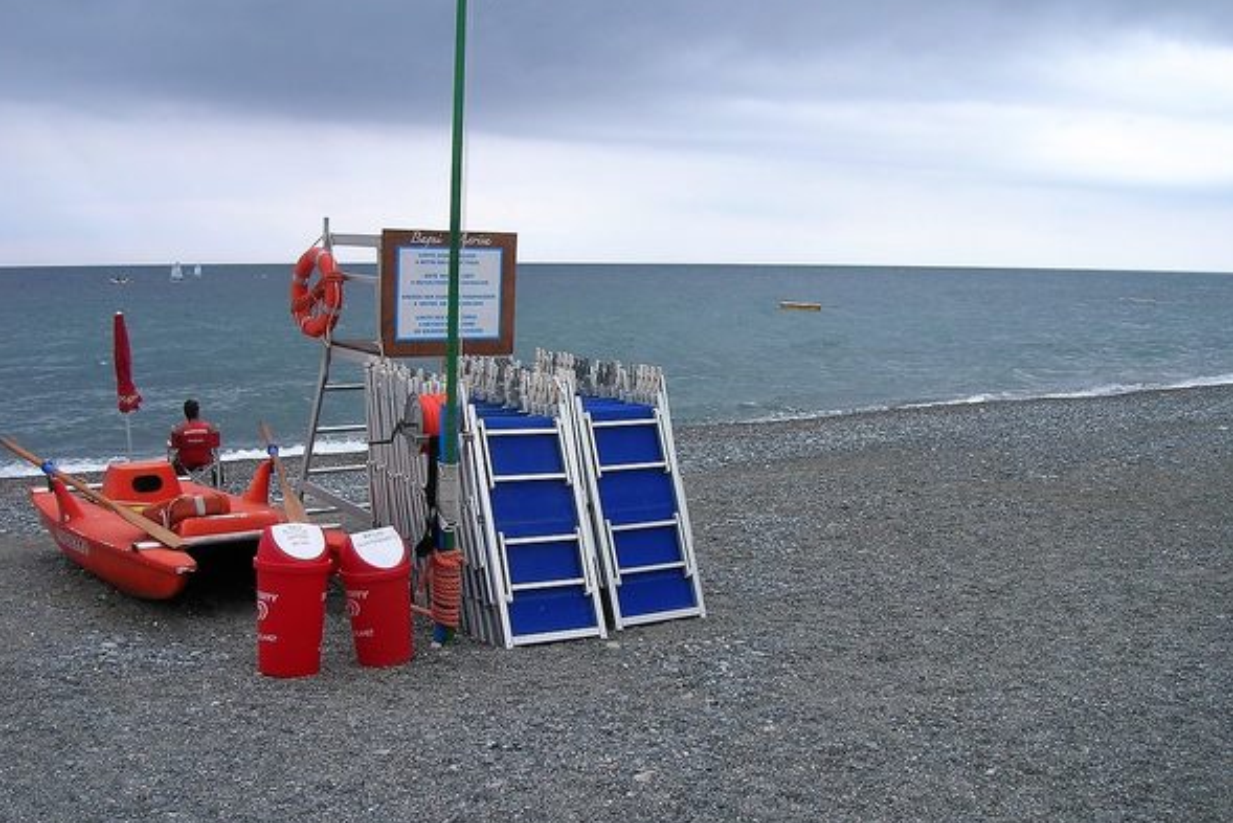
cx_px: 611
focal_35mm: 36
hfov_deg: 53.1
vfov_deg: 36.9
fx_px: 1233
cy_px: 382
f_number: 4.9
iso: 50
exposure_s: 1/154
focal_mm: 5.7
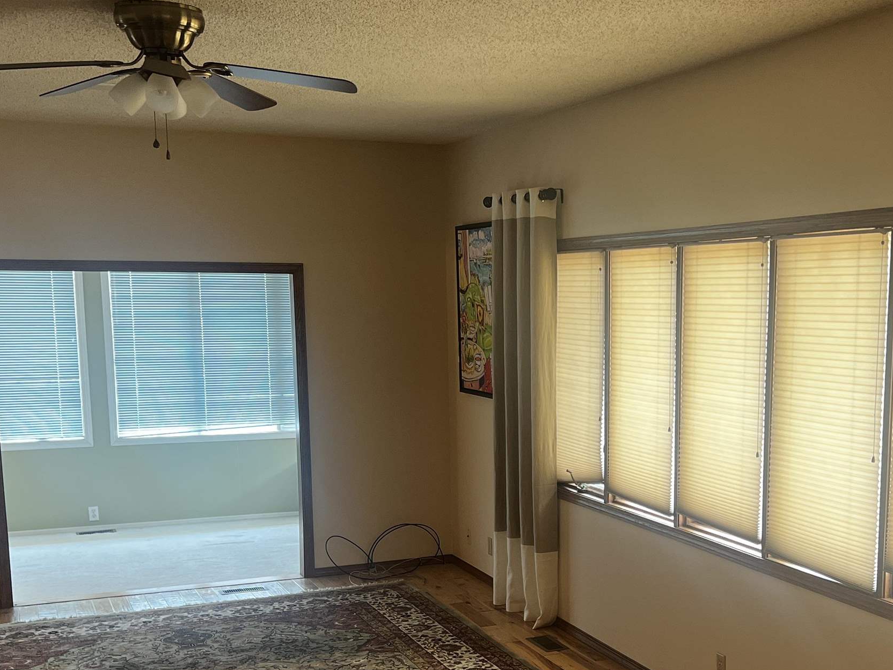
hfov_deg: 39.2
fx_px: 1238
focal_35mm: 48
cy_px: 489
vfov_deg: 29.9
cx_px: 591
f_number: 1.5
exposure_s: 1/60
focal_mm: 5.7
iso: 80
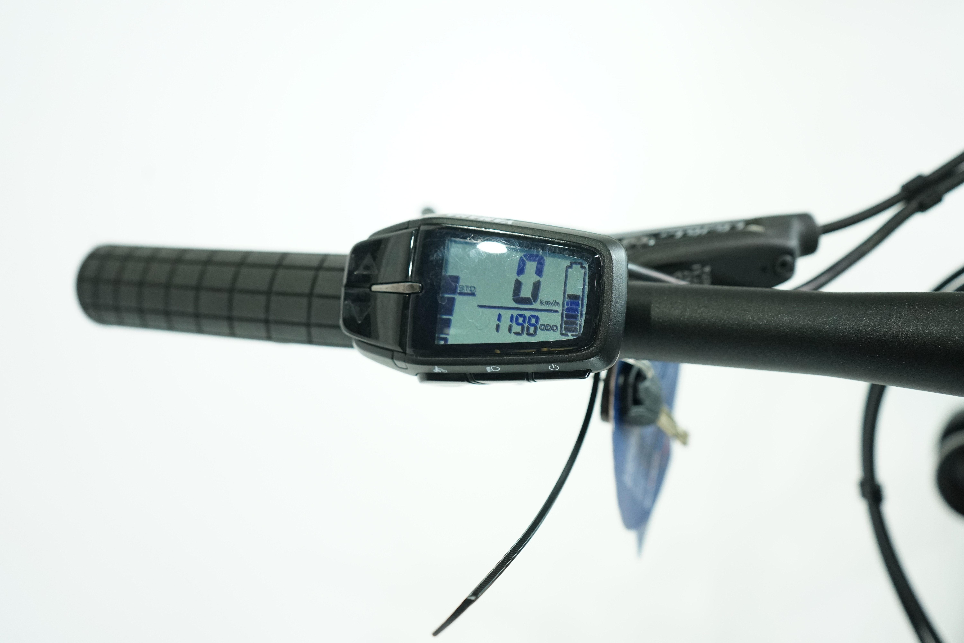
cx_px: 482
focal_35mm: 32
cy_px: 322
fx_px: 857
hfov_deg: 58.7
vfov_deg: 41.1
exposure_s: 1/200
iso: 2000
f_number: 4.5
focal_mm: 32
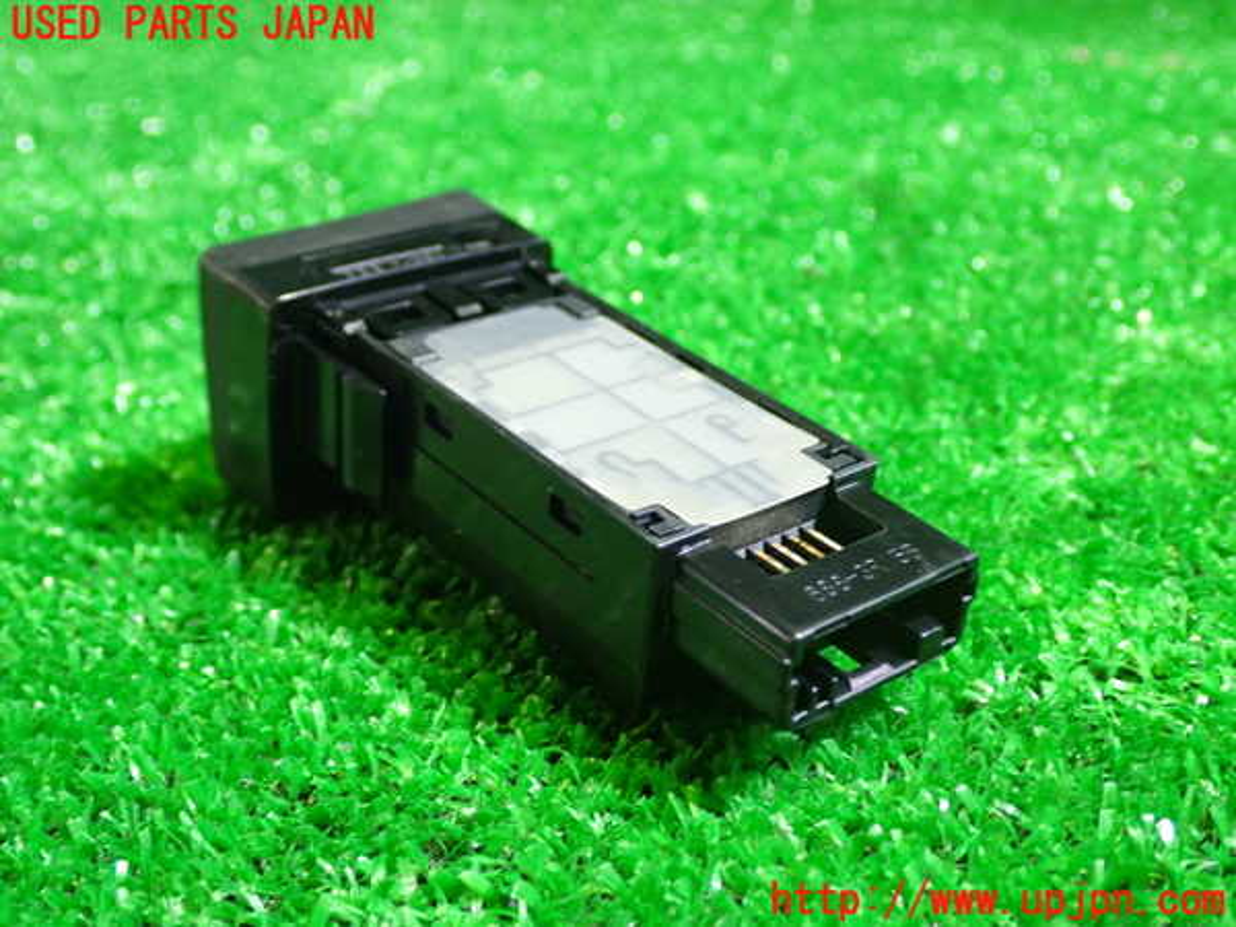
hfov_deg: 42.9
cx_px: 618
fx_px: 1571
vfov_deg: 32.9
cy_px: 464
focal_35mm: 44
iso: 800
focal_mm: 7.84
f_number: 2.9
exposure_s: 1/30
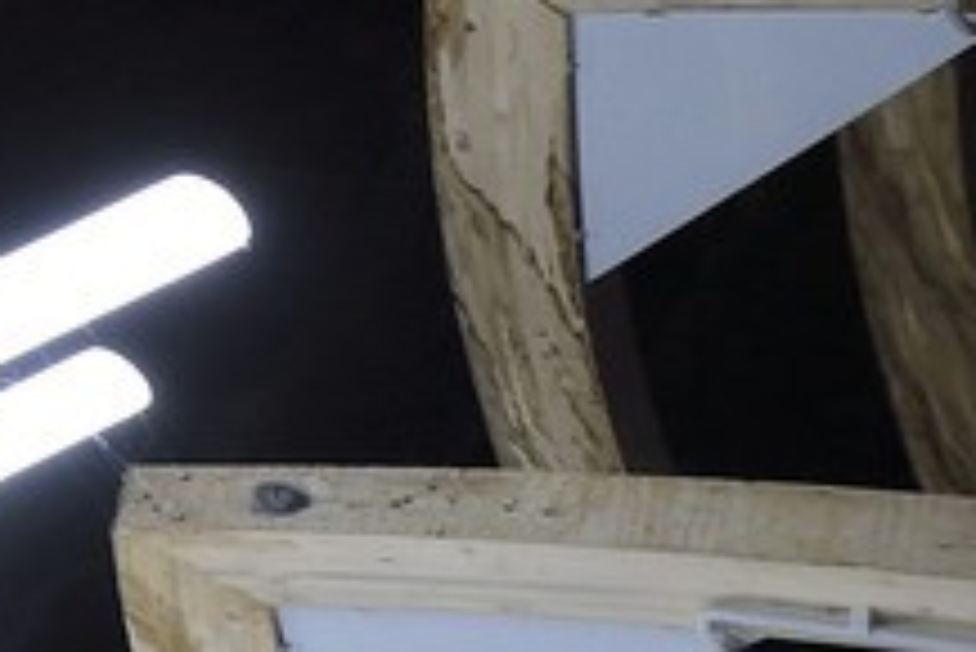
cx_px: -2586
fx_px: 2794
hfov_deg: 9.1
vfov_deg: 12.5
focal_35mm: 103
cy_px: -382
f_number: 6.3
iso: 1600
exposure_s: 1/20
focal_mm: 14
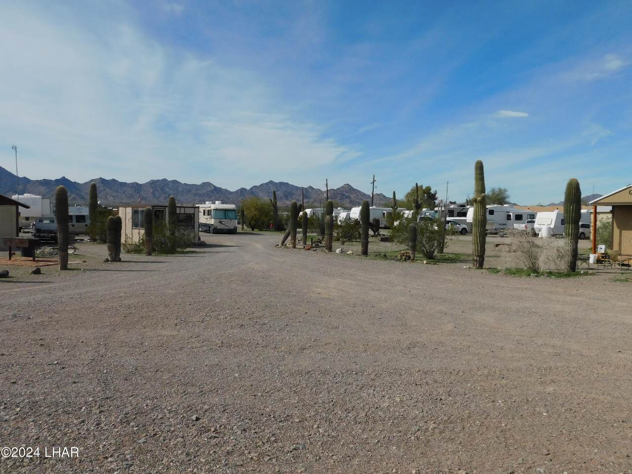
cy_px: 237
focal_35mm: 30
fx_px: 548
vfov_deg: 46.8
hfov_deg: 60.0
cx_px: 316
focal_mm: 5.3
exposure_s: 1/800
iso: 125
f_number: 6.4
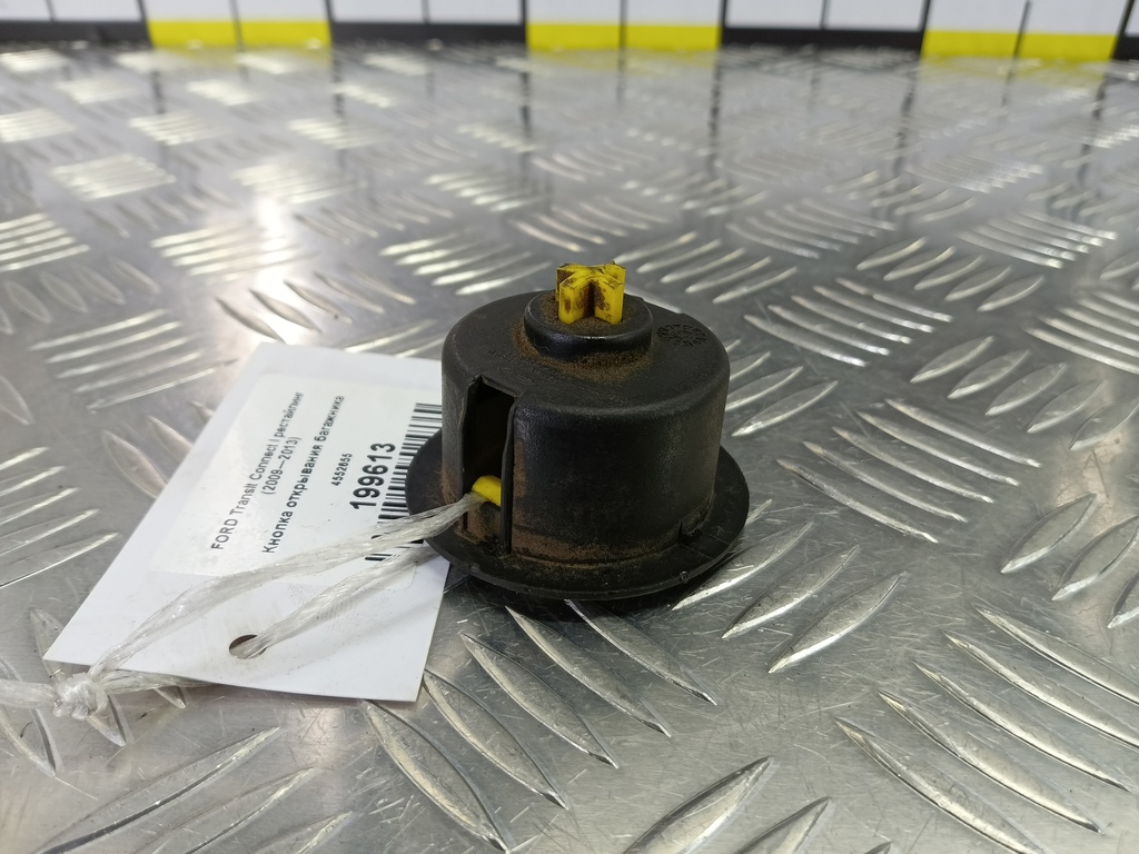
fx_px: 757
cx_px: 570
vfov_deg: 58.9
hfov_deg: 73.9
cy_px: 427
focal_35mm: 23
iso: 116
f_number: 1.6
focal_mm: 4.11
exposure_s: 1/50
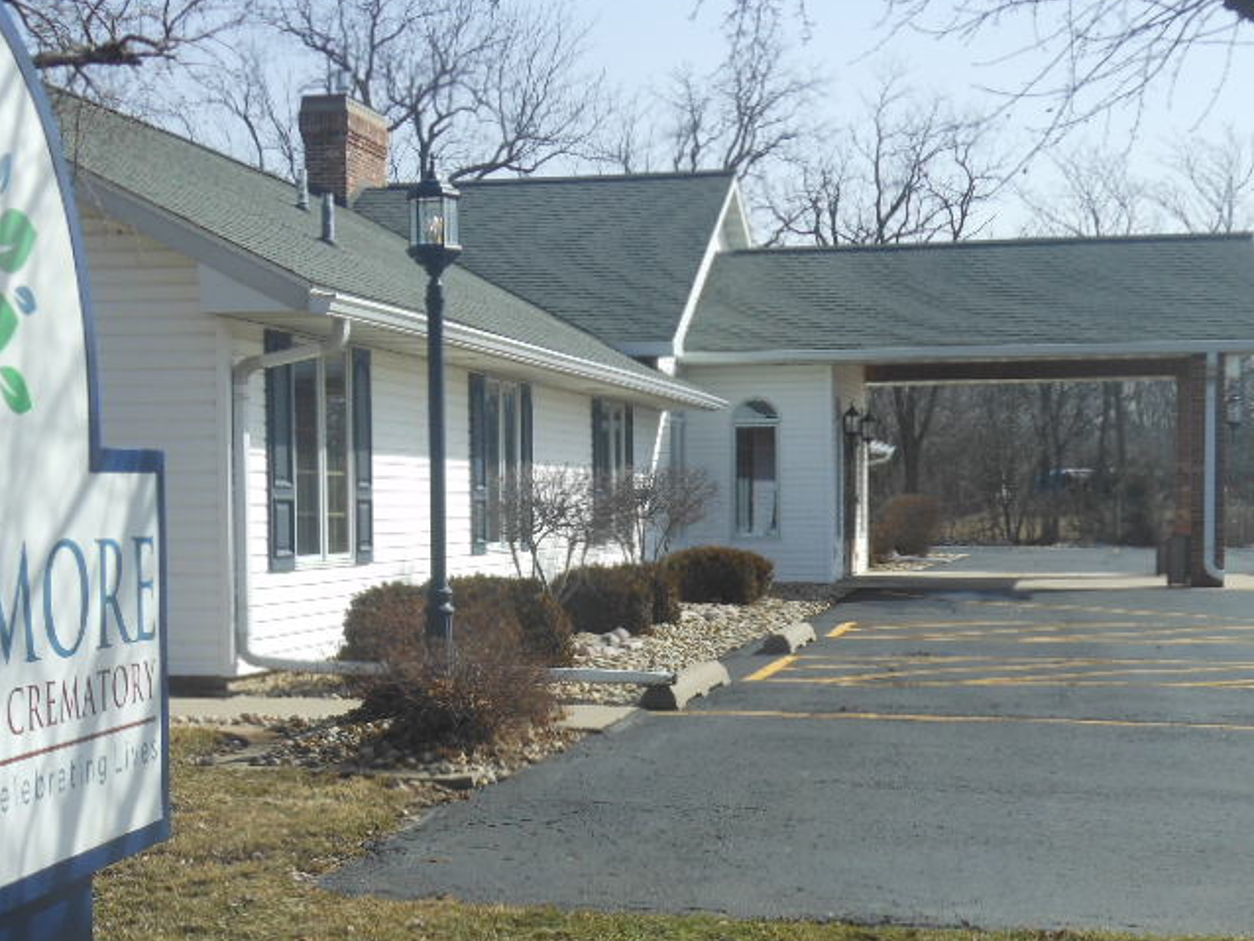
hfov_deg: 28.1
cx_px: 594
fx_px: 2501
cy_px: 601
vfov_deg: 21.3
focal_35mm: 69
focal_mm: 7.7
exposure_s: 1/640
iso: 80
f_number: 3.8
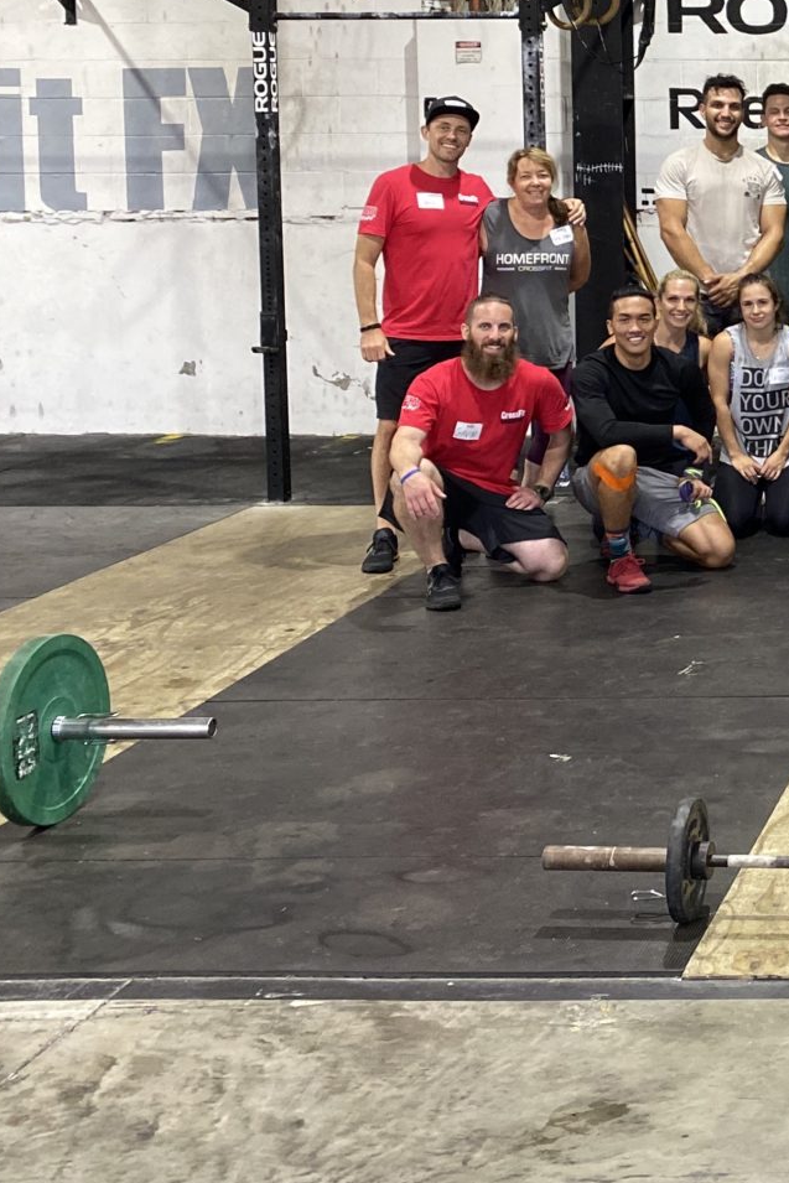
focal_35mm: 58
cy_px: 260
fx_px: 1906
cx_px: 1174
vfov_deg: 33.6
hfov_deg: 20.2
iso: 200
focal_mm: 4.25
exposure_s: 1/50
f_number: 1.8
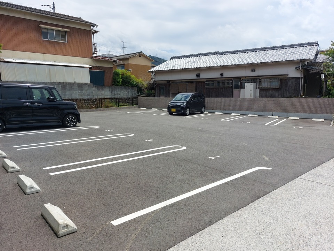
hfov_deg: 71.6
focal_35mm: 24
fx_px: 232
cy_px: 126
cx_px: 167
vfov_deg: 56.8
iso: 25
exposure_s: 1/1568
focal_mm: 5.23
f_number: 1.8
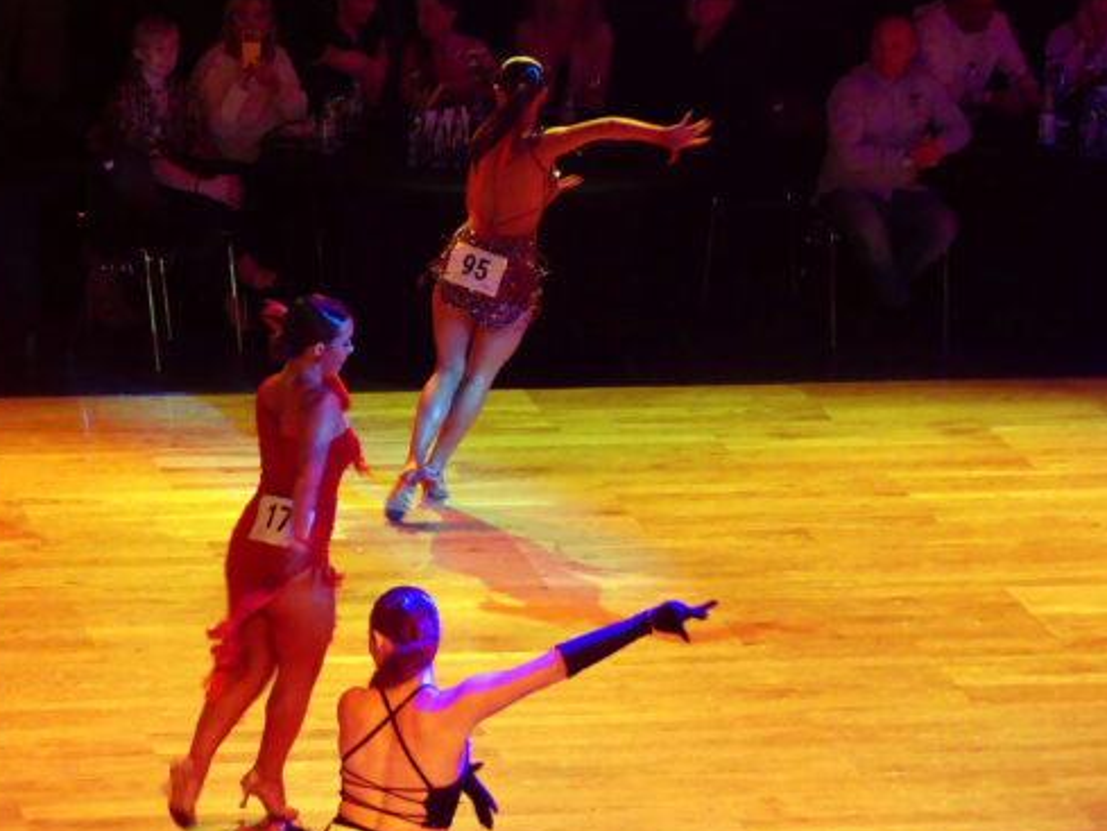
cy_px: 449
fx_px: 6429
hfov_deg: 9.8
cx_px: 310
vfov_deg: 7.4
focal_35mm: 201
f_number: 2.8
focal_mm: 23.5
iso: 400
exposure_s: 1/80
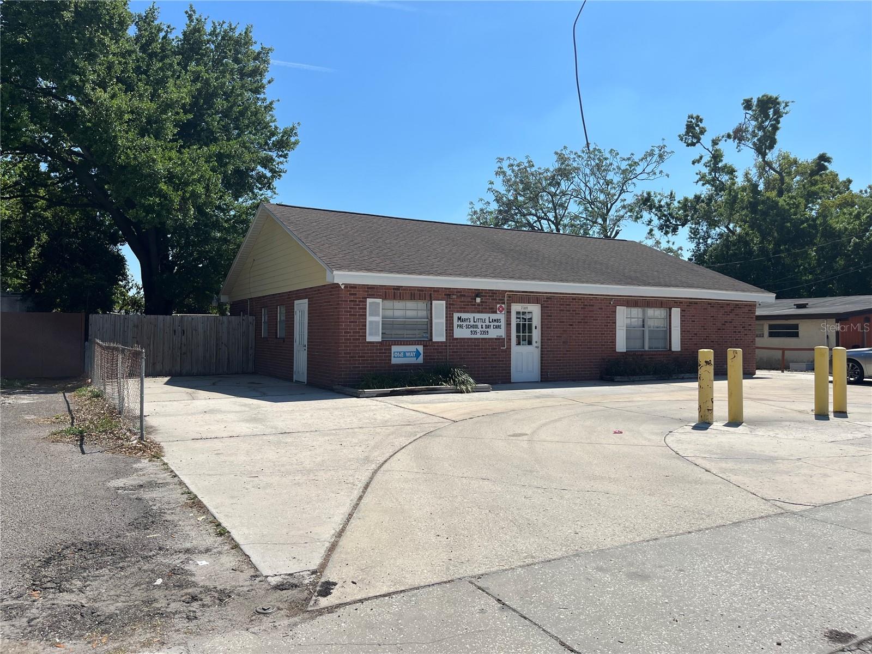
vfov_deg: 53.1
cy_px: 327
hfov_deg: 67.3
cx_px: 436
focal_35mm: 26
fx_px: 655
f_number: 1.6
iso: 50
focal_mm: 5.1
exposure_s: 1/5556
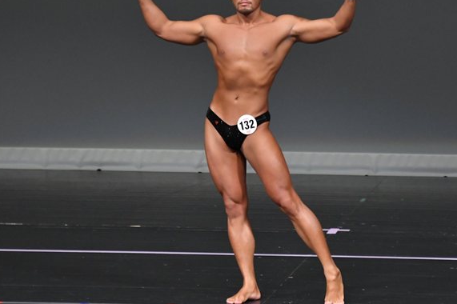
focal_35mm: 468
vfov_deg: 2.9
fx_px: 5937
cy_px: 139
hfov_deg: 4.4
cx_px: 275
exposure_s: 1/400
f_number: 5.6
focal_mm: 230
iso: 4000
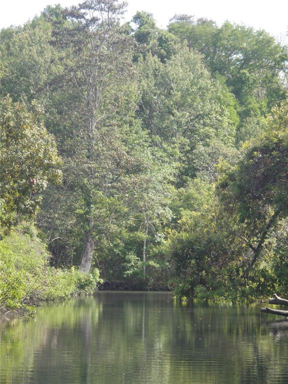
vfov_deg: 17.3
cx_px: 144
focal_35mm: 114
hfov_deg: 13.0
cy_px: 192
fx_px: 1265
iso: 80
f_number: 5
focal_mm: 20.1
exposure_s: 1/125
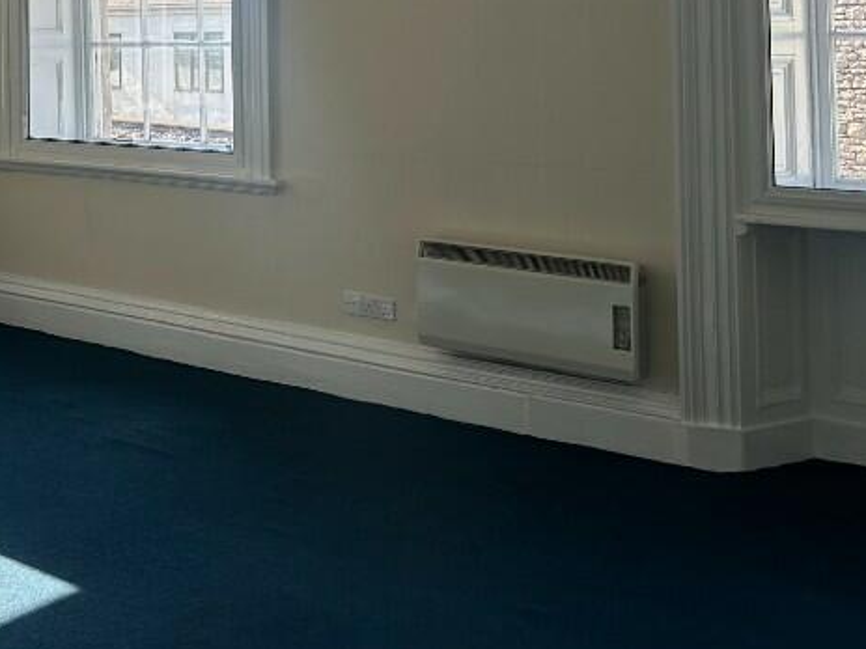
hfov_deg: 33.5
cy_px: -11
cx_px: 24
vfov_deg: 26.0
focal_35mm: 53
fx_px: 1326
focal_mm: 6.86
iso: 80
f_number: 1.78
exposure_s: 1/552
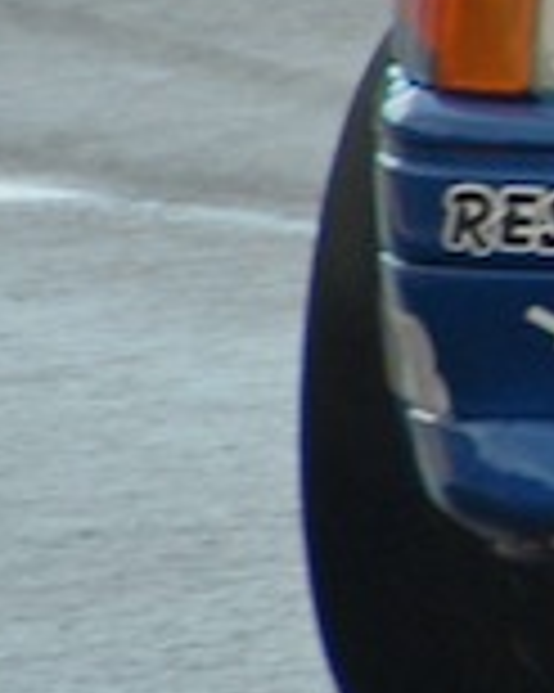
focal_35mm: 1100
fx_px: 22567
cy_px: -230
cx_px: 1536
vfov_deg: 1.8
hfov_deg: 1.4
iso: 200
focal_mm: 150
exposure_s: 1/200
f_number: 5.6
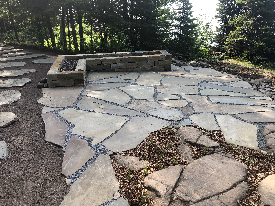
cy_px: 103
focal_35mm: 28
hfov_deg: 63.4
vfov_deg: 49.7
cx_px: 138
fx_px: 222
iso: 20
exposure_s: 1/466
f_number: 1.8
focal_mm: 3.99
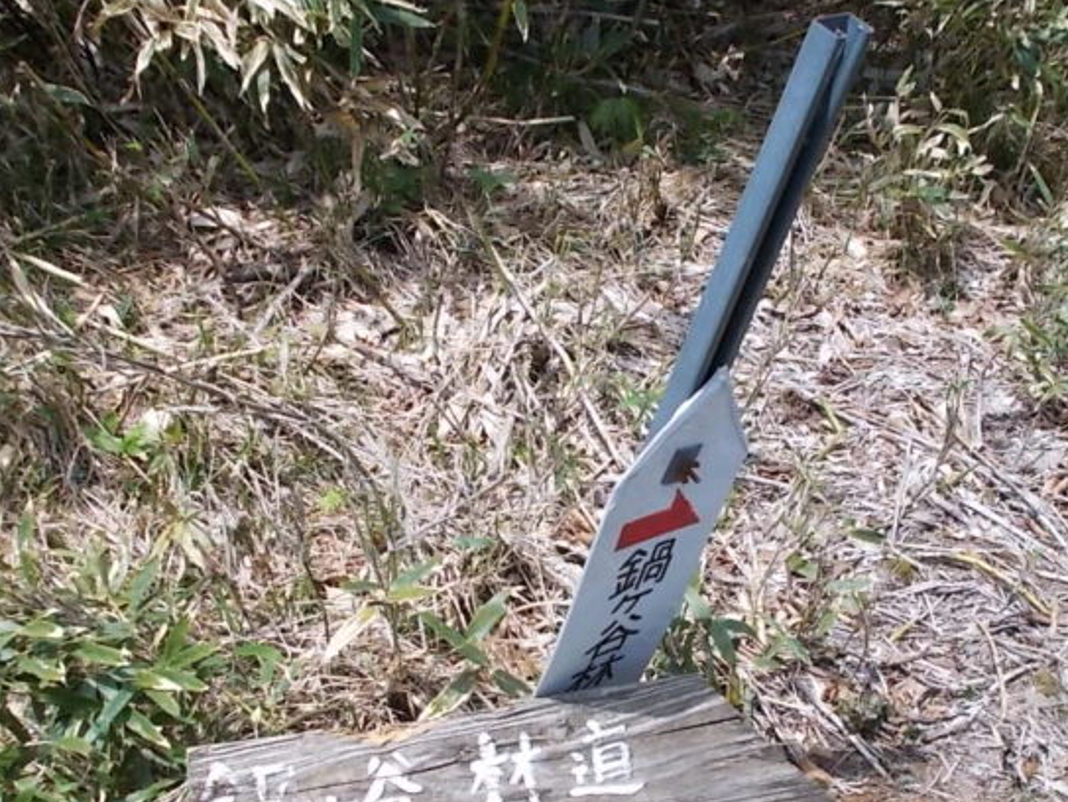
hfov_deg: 38.8
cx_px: 588
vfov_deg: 29.1
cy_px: 625
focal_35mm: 49
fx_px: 1513
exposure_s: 1/400
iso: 80
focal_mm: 4.6
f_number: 3.2
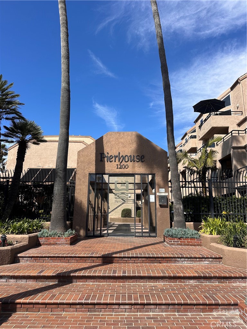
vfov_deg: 71.6
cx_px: 124
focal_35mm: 24
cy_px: 164
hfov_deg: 56.8
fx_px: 228
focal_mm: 6.86
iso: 80
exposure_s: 1/4184
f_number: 1.78
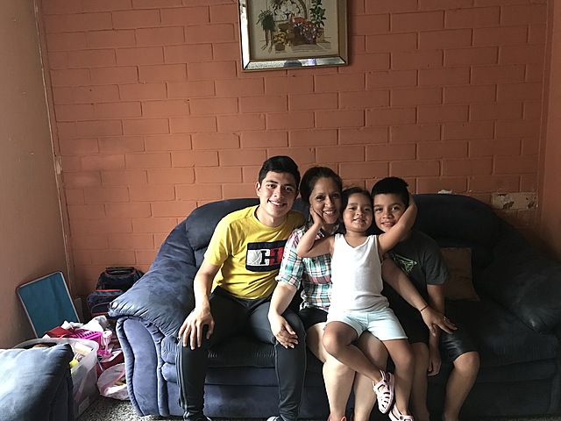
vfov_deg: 49.7
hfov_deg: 63.4
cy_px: 210
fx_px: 454
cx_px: 280
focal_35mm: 28
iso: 100
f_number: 1.8
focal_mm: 3.99
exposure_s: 1/5
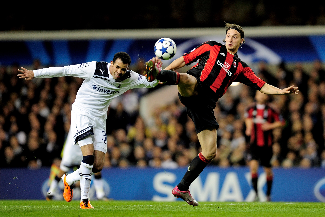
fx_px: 3610
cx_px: 162
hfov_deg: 5.2
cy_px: 108
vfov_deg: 3.4
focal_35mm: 400
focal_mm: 400
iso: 2000
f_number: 2.8
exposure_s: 1/800
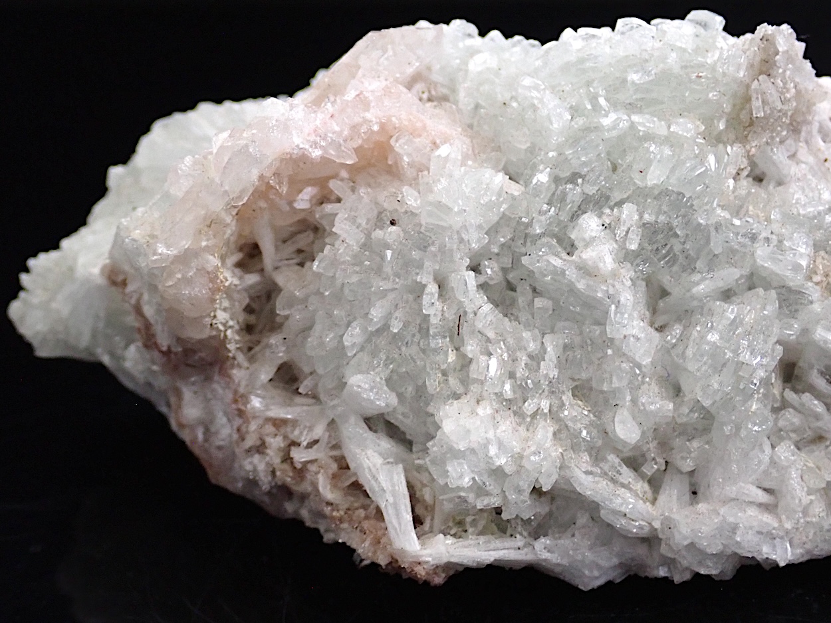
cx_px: 416
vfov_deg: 23.7
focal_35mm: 62
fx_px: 1489
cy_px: 312
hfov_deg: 31.2
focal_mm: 11.09
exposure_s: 1/40
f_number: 3.6
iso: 800
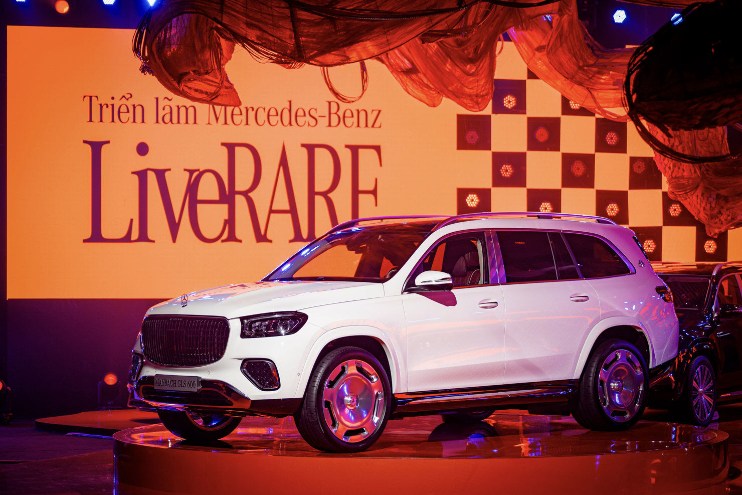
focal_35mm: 91
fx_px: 1876
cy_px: 248
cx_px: 371
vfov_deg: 15.0
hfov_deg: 22.4
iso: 250
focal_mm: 61
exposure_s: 1/160
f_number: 2.8
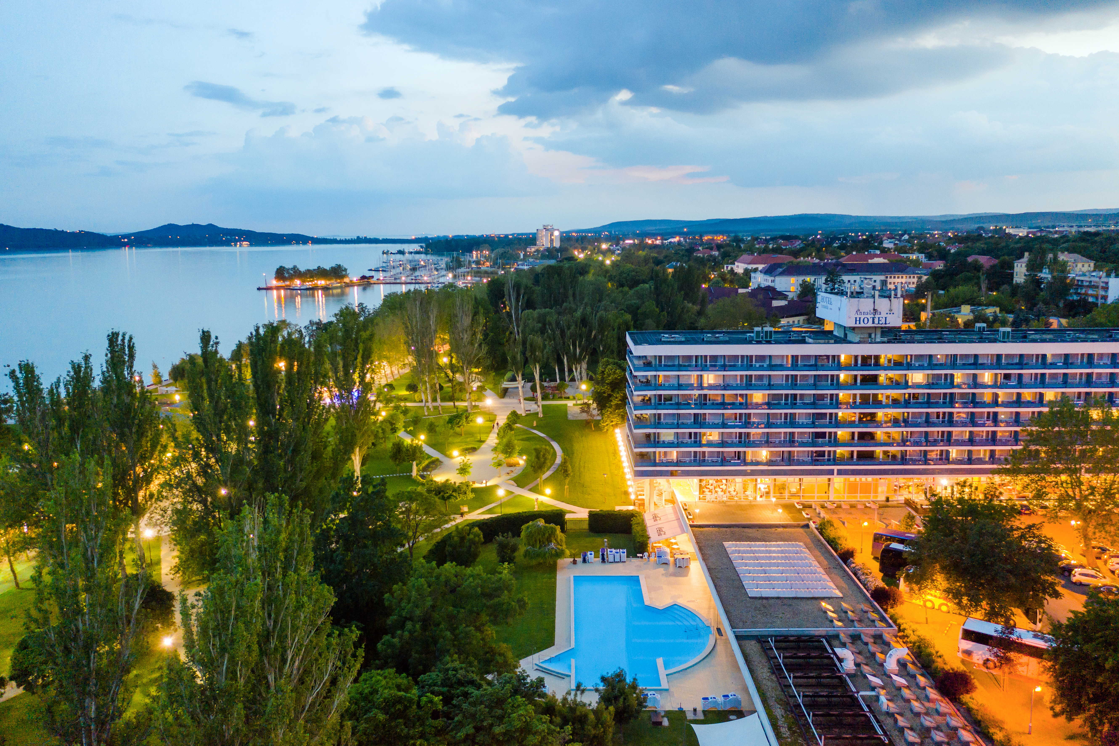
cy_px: 373
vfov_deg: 46.4
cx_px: 560
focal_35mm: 28
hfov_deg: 65.5
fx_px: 870
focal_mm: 10.26
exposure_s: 1/2
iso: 400
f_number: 2.8
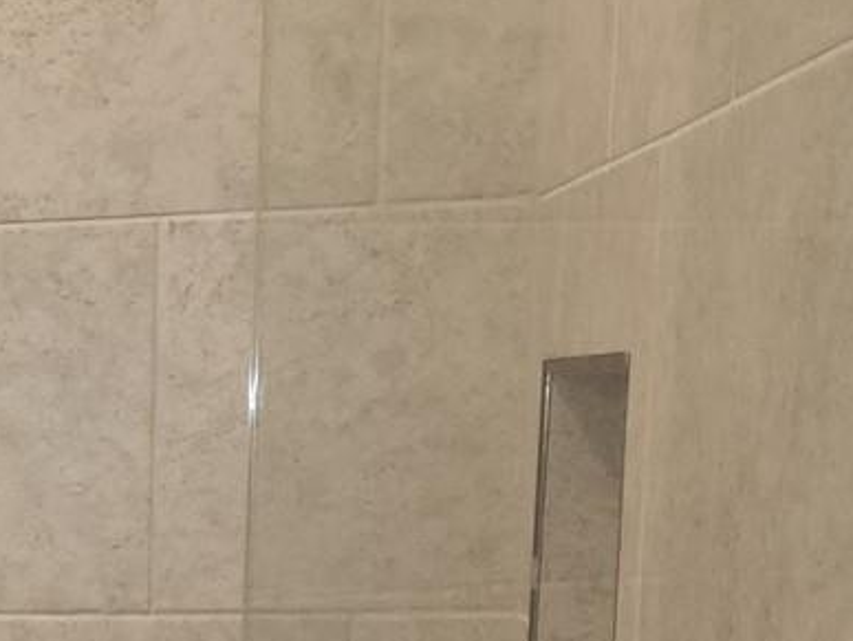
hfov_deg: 17.8
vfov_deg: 15.0
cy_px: 780
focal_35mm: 95
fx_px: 2343
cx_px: -540
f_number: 1.8
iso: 64
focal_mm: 5.4
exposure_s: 1/60
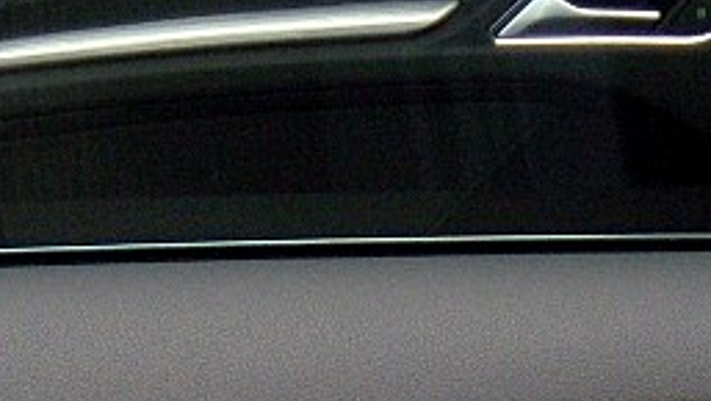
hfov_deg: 13.7
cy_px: 871
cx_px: 492
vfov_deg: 7.4
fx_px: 2943
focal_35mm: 156
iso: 200
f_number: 3.6
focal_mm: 6.4
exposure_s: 1/125
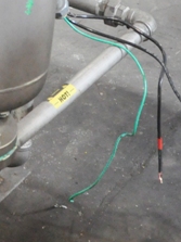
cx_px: -173
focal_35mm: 185
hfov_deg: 7.7
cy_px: -98
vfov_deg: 10.4
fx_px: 1291
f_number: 4
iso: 3200
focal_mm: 28
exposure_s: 1/15
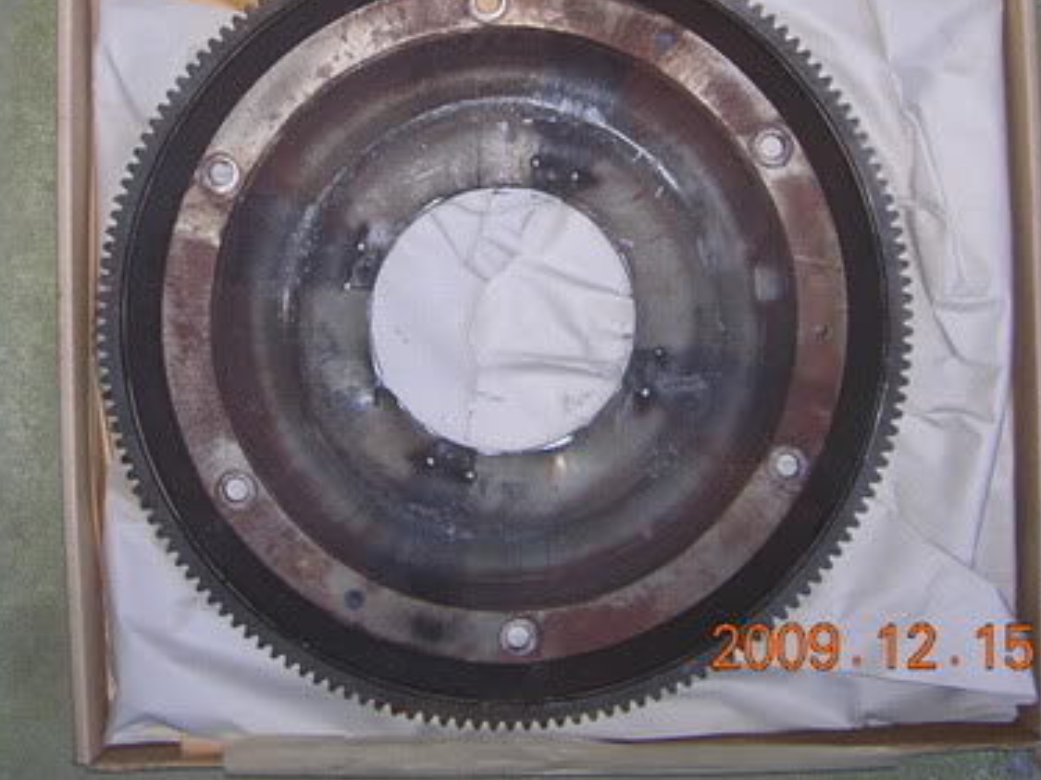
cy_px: 121
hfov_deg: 33.2
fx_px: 1744
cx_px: 455
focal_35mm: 58
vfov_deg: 24.7
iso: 50
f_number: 2.9
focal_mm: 5.7
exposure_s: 1/60.1
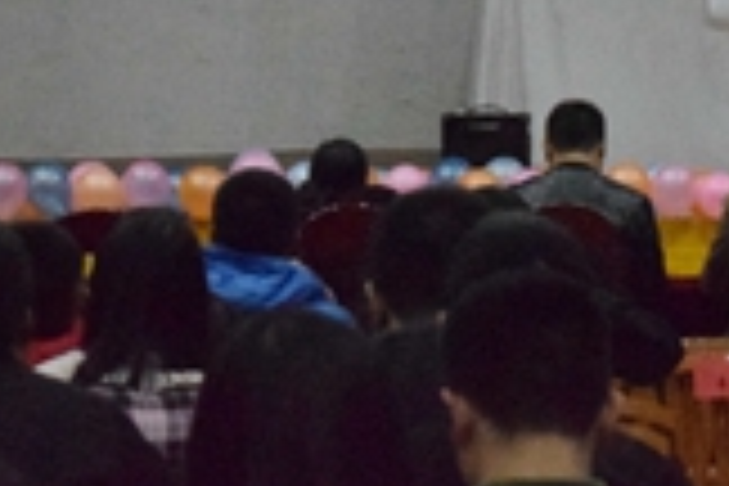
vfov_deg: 5.1
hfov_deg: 7.7
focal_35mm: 267
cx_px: 747
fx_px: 5406
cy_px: -400
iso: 11400
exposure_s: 1/100
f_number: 5.3
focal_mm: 48
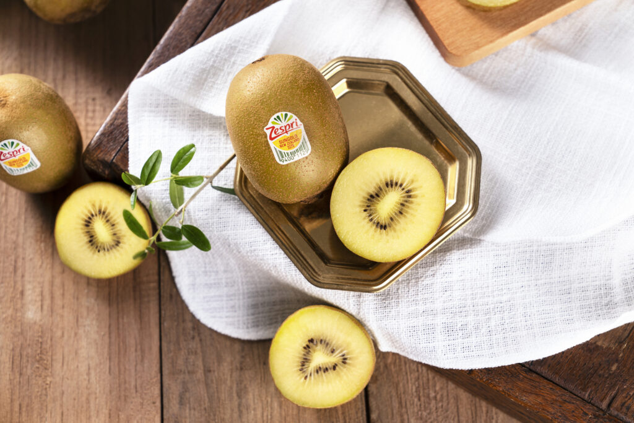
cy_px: 212
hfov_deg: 28.8
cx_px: 317
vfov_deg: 19.5
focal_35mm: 70
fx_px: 1233
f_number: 5.6
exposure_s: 1/125
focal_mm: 70
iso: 100
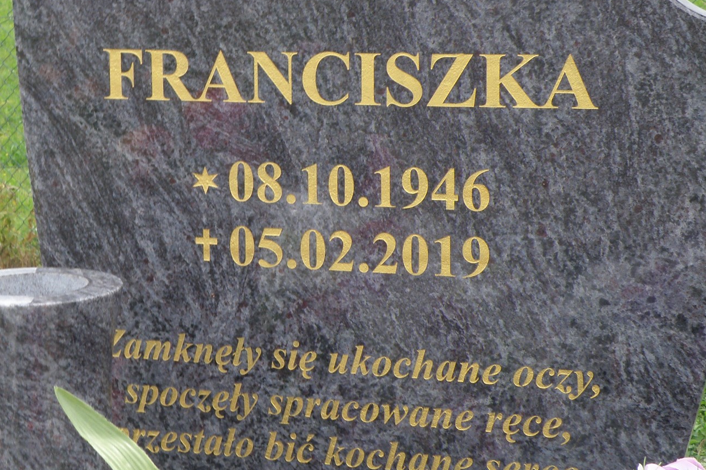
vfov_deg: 12.9
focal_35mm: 106
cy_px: 150
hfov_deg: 19.2
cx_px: 209
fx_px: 2078
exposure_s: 1/160
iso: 64
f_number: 5.6
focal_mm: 11.46
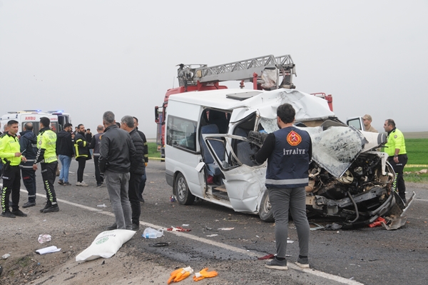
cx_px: 214
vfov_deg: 18.2
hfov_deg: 27.0
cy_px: 142
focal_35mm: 75
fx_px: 891
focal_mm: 50
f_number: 8
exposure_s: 1/250
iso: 500
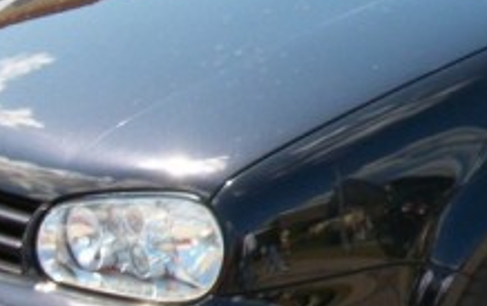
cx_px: 581
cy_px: 69
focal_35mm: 132
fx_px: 1755
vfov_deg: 9.9
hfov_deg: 15.3
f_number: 5.5
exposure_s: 1/159
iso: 80
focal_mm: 5.7
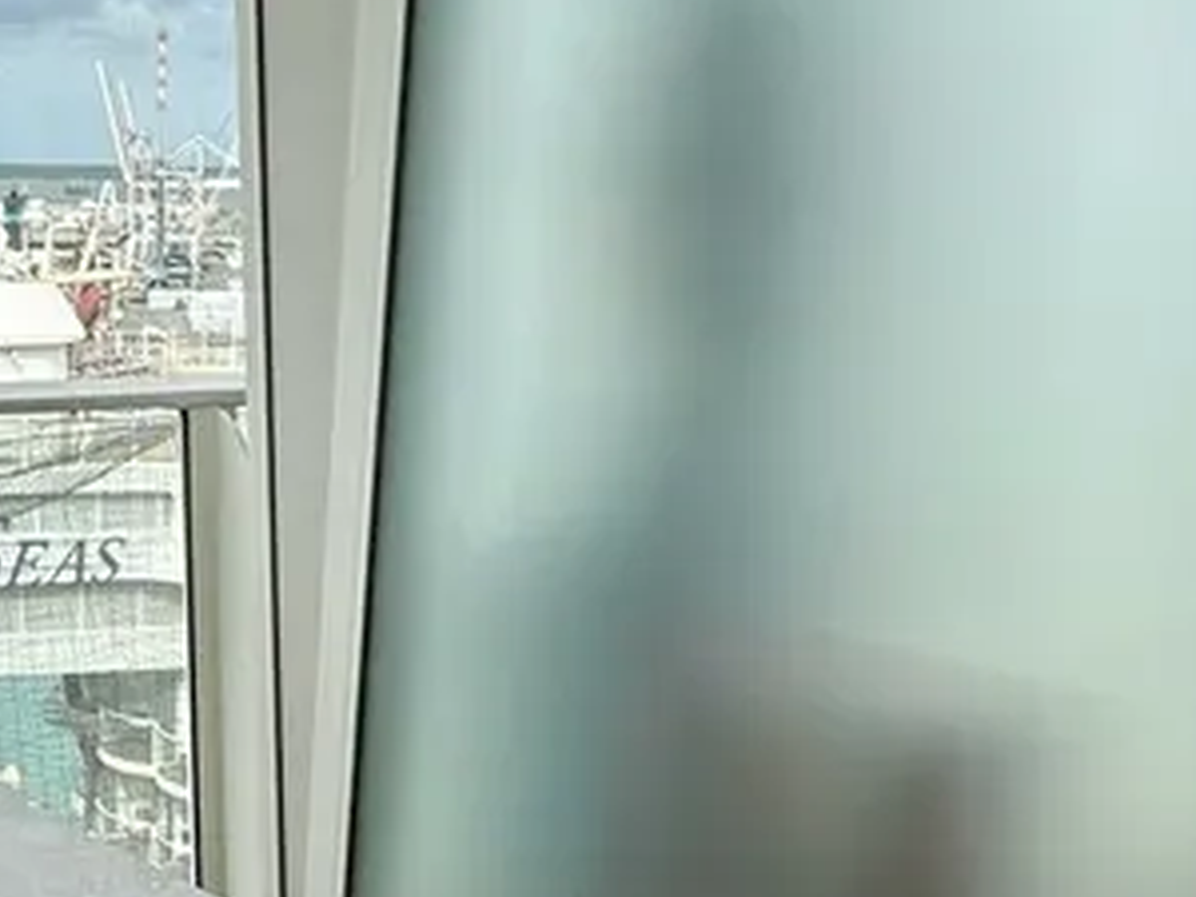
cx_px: 92
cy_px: 1013
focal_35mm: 56
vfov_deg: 24.2
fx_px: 1935
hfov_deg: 32.4
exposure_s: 1/868
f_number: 2.2
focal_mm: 2.22
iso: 50
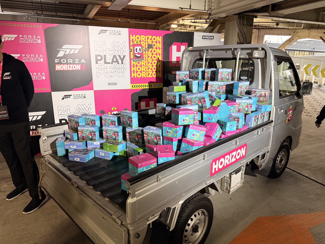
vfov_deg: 56.8
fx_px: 225
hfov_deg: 71.6
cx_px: 162
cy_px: 122
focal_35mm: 24
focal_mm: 6.76
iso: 320
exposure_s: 1/50
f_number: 1.78
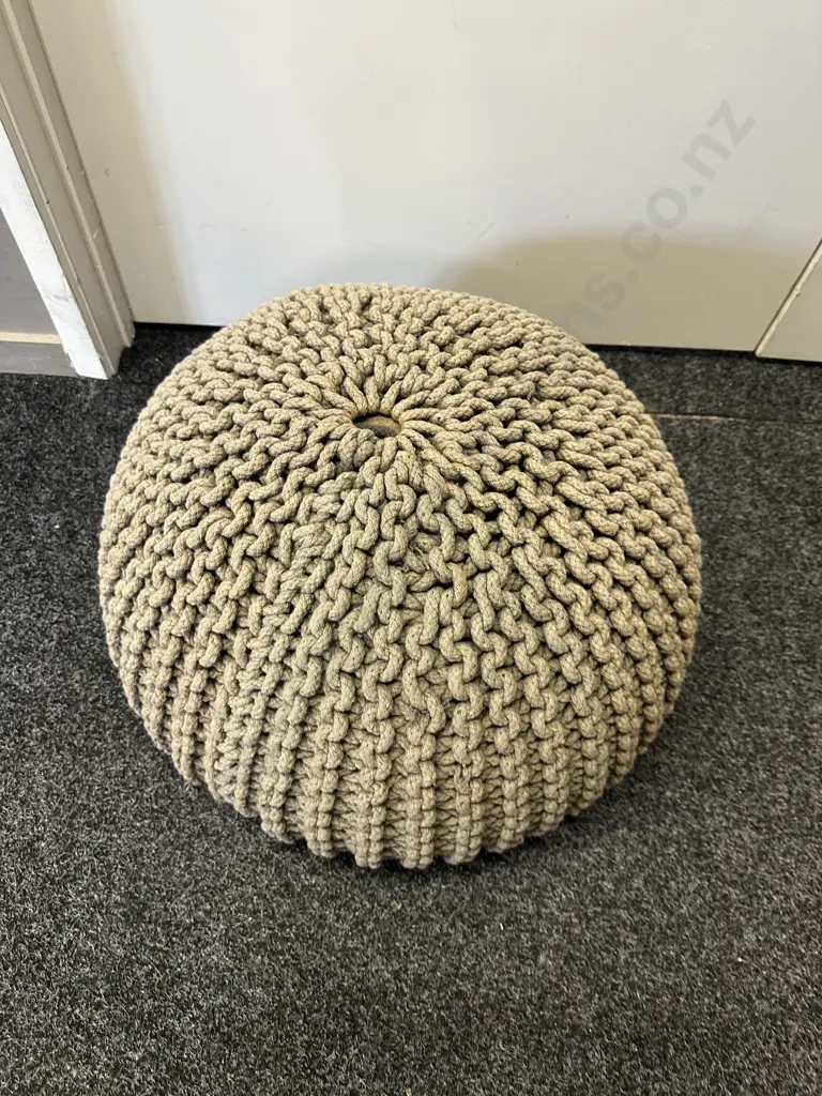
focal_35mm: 24
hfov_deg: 56.8
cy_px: 548
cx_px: 411
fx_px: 760
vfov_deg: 71.6
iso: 200
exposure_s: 1/50
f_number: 1.78
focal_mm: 6.86
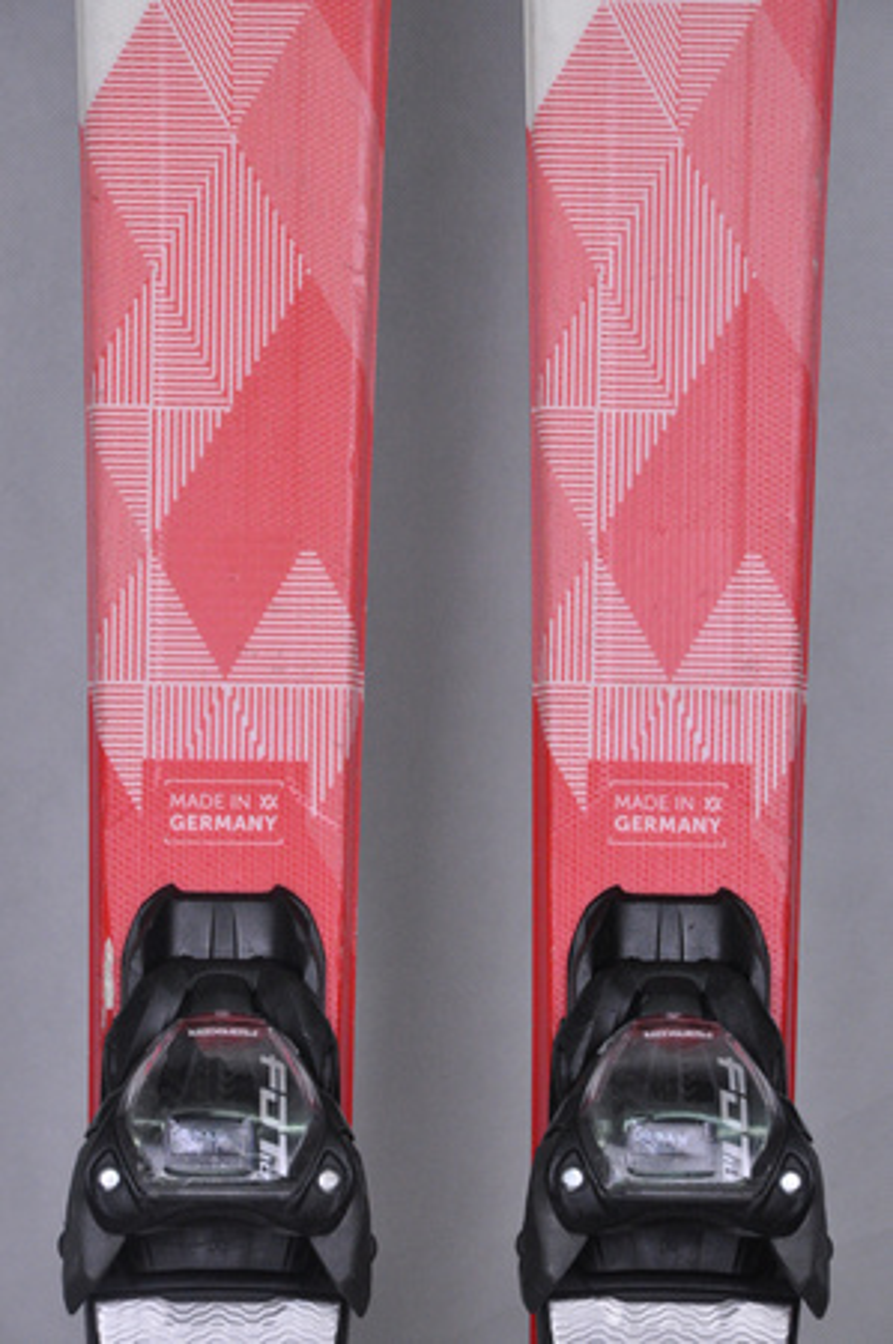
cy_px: 672
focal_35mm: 158
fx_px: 5873
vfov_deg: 13.1
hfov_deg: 8.7
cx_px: 446
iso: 3200
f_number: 9.5
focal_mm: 105
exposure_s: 1/125
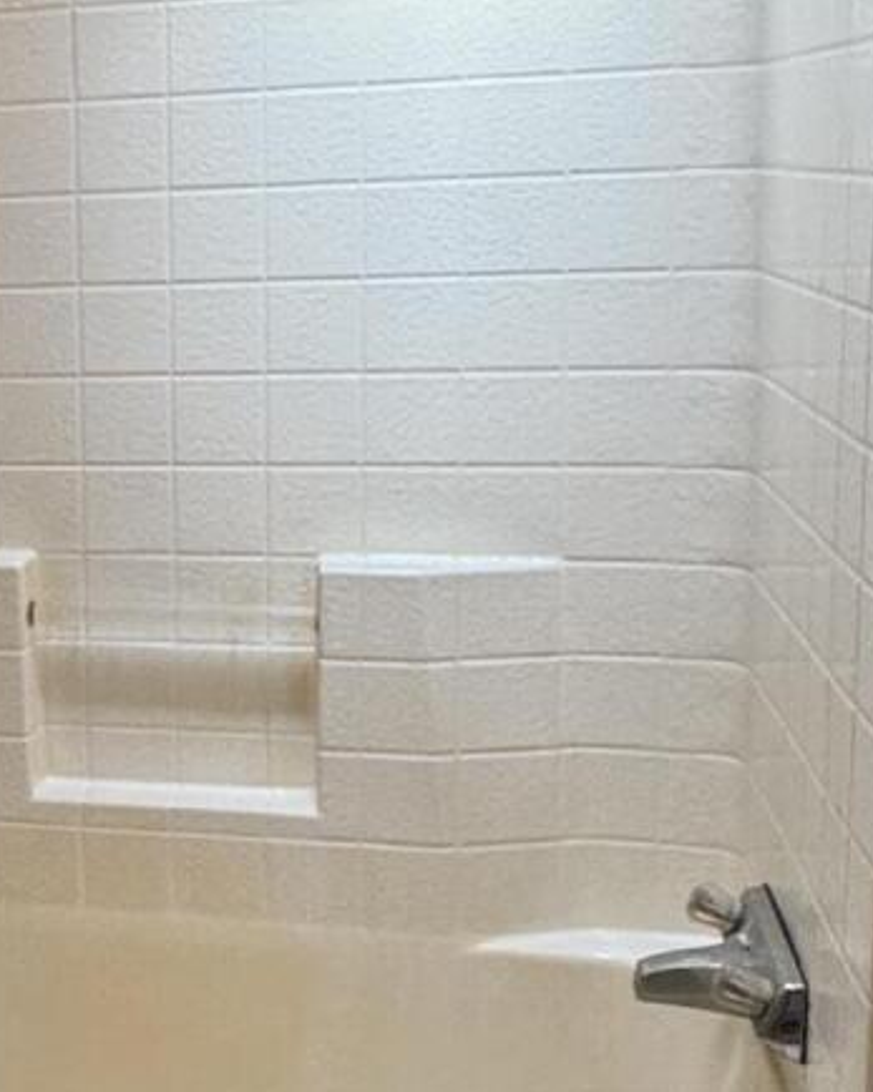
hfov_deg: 21.9
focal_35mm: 63
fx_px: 2035
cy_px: 481
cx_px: -242
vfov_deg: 30.0
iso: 160
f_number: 2.2
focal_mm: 2.22
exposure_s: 1/120
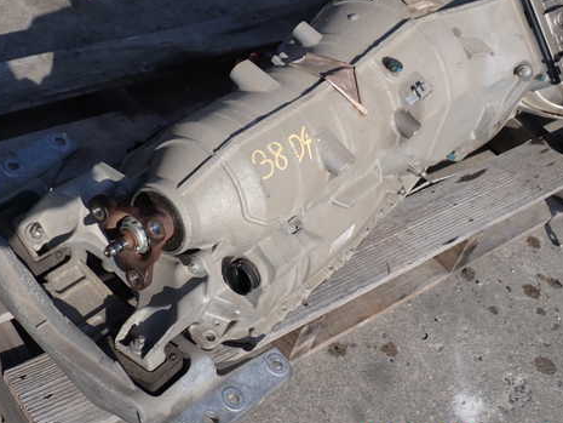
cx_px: 275
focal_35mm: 49
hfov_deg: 38.9
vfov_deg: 29.6
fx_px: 797
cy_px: 179
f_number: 2.7
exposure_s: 1/1250
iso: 100
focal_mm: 6.83
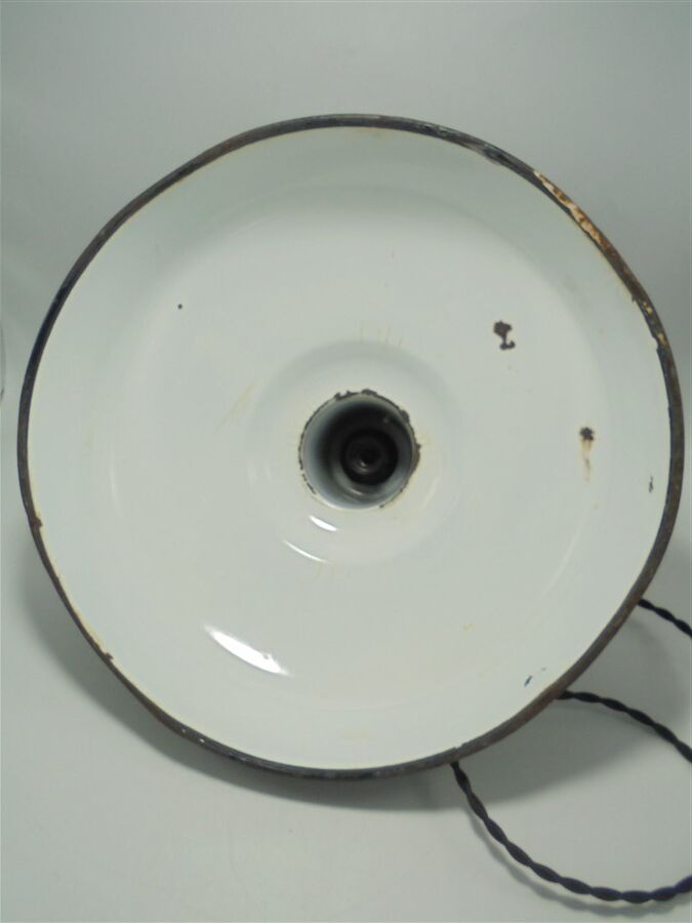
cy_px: 462
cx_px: 346
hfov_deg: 48.2
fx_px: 773
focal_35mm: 29
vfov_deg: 61.7
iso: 100
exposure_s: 1/125
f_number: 3.7
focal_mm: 5.3
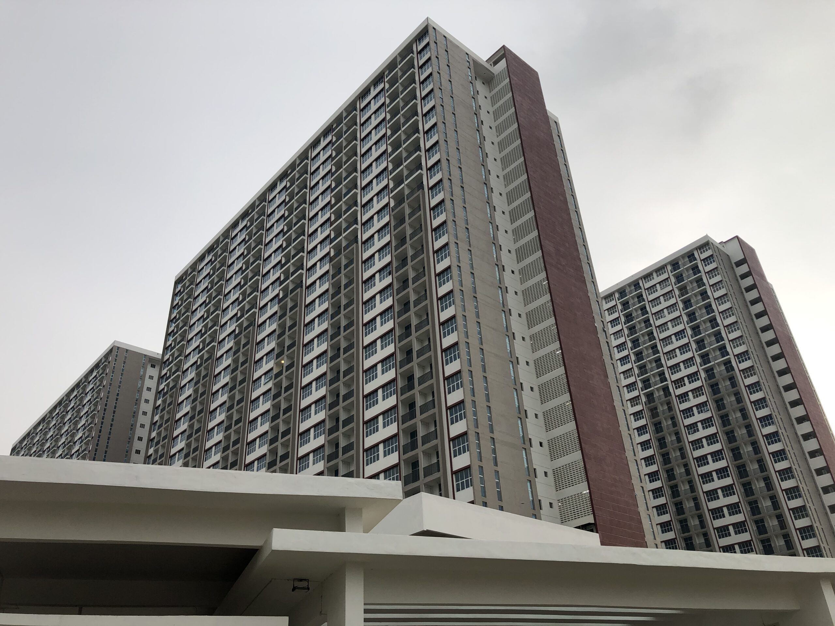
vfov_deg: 49.7
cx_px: 418
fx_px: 675
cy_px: 313
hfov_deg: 63.4
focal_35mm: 28
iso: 20
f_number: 1.8
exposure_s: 1/209
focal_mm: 3.99
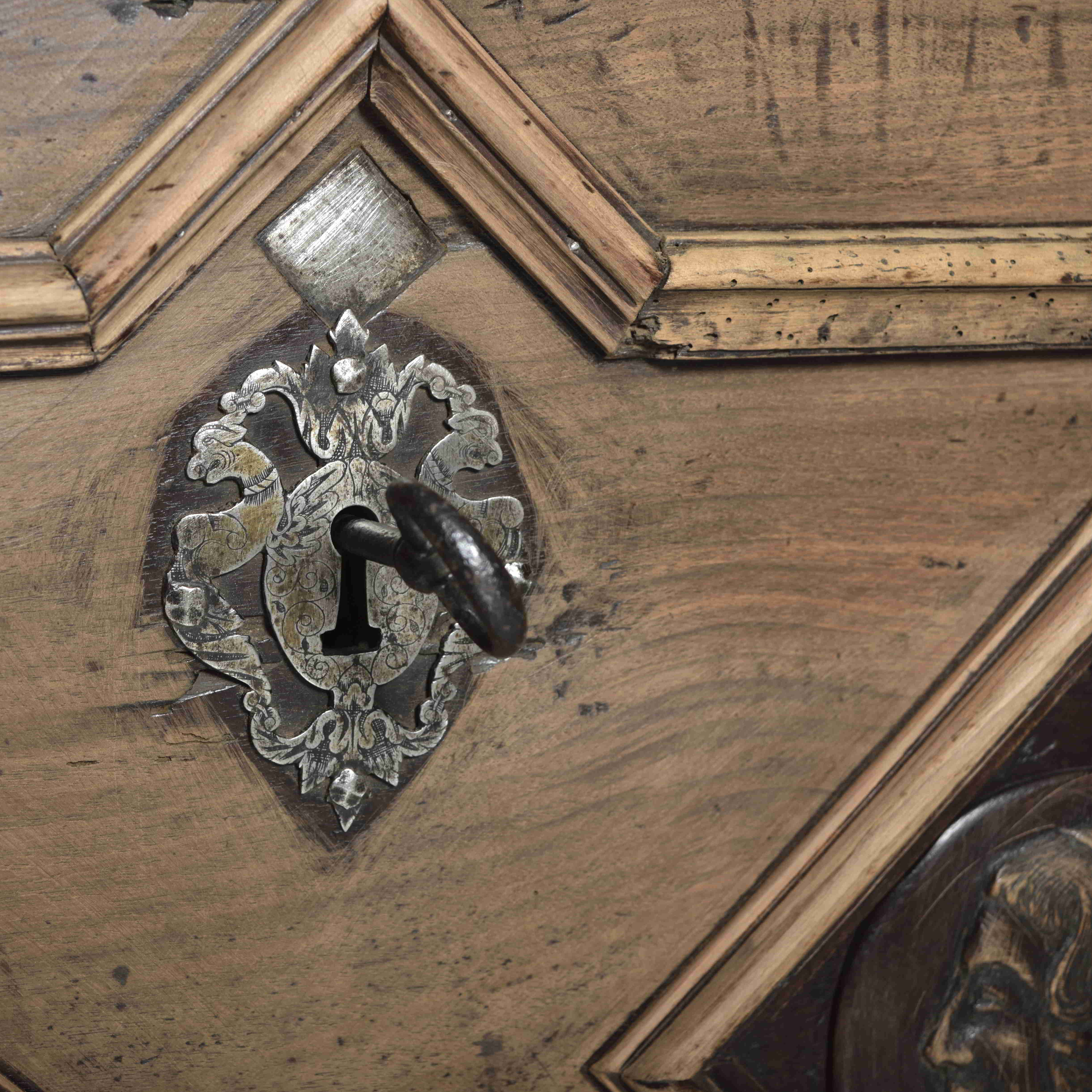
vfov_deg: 19.3
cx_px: 452
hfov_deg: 19.3
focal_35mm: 90
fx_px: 3212
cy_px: 544
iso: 400
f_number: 8
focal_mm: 70
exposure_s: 1/160
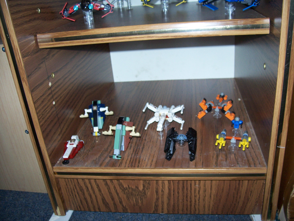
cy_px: 110
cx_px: 147
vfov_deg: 41.8
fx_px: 289
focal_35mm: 34
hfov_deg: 54.0
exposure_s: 1/60
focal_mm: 5.6
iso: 125
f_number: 2.7
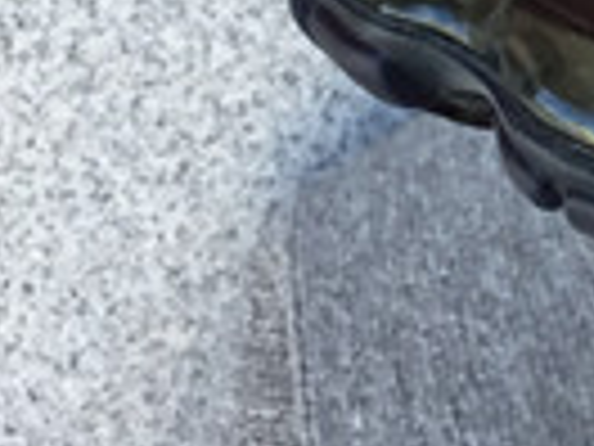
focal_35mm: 212
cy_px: -124
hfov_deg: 8.8
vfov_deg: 6.9
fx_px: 3638
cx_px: 1228
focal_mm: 3.3
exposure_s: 1/100
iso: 32
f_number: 2.4
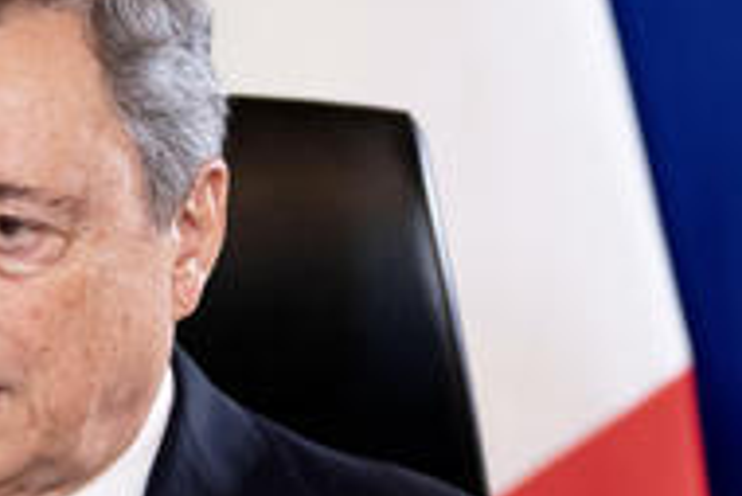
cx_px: 47
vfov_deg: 3.1
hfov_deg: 4.6
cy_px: 607
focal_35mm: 450
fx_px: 9282
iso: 2000
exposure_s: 1/250
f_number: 2.8
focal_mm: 122
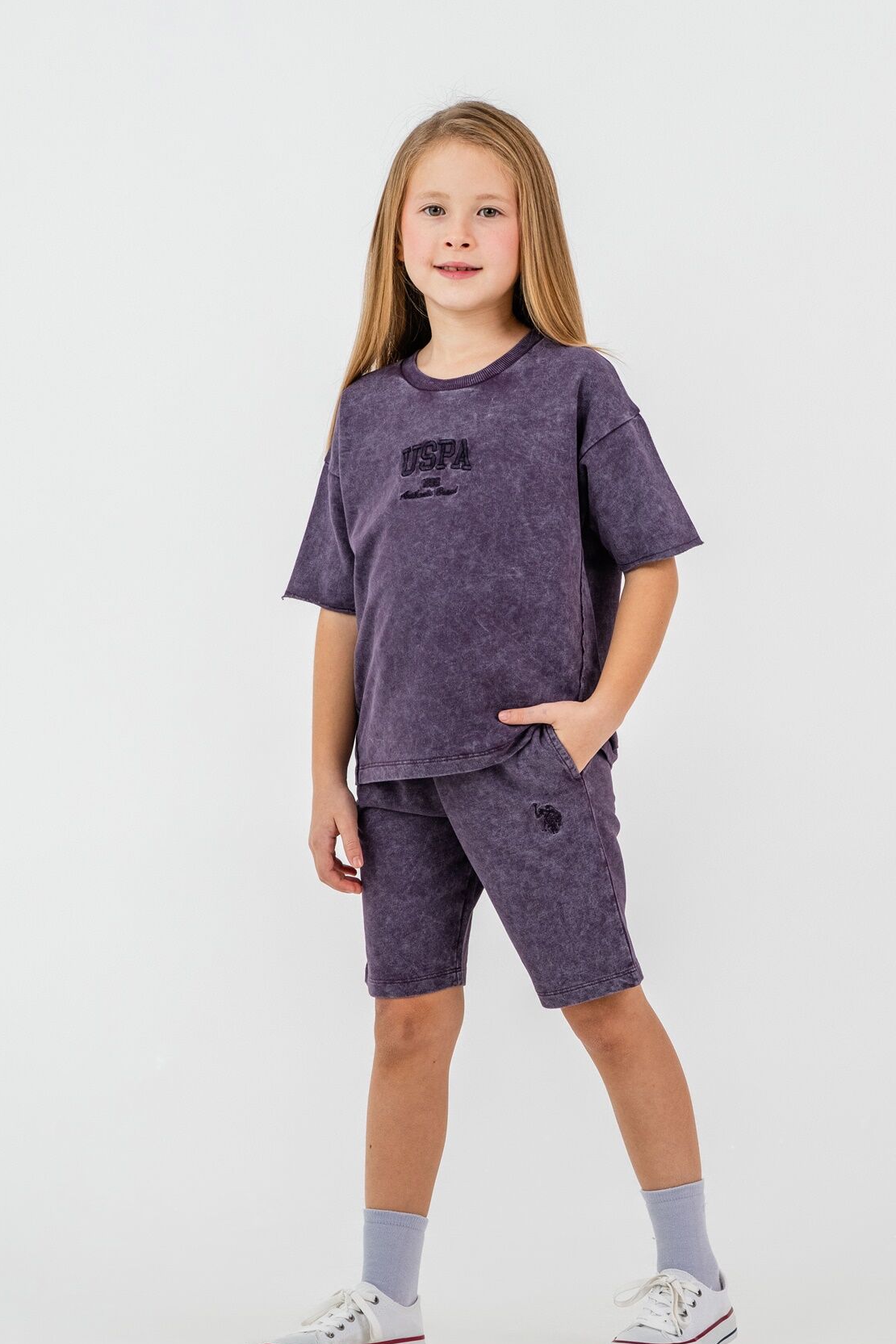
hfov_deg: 11.4
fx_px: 4480
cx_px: 476
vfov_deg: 17.1
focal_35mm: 120
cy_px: 725
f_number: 7.1
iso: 125
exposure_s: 1/160
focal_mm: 74
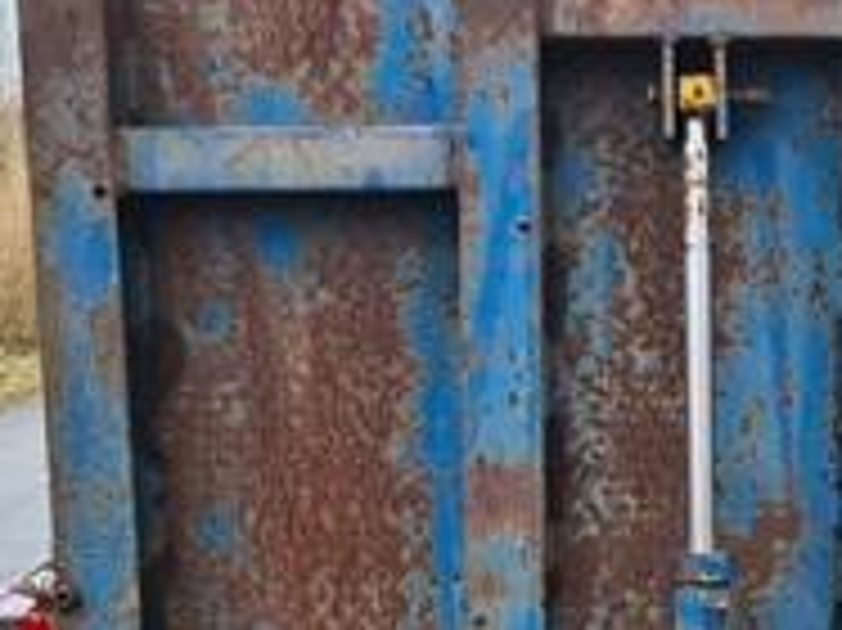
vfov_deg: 19.5
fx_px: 1823
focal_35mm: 75
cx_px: 675
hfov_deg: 25.5
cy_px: 475
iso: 50
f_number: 1.8
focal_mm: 5.4
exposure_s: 1/255
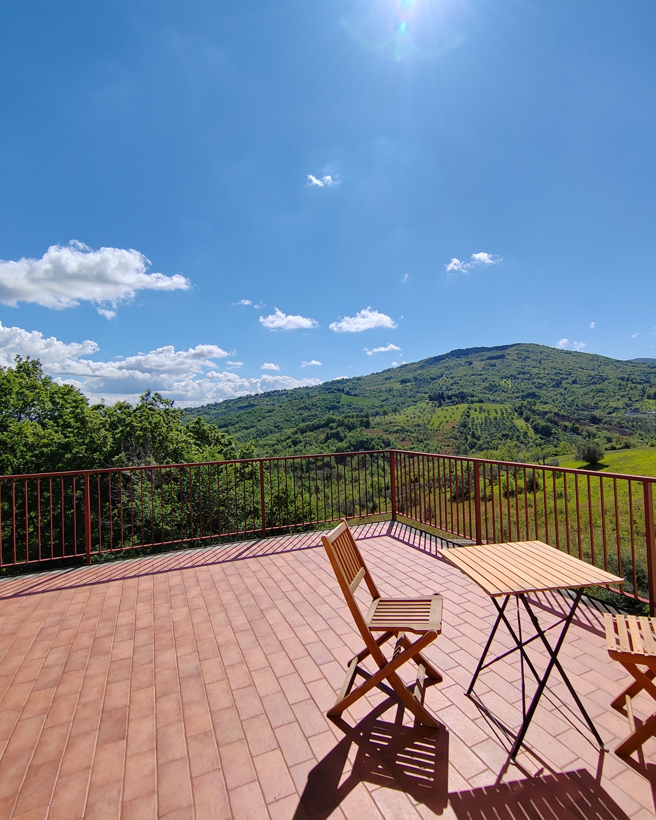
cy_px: 411
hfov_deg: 76.9
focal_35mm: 17
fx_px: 413
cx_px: 347
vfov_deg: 89.6
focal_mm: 2.16
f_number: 2.2
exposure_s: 1/2492
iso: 100
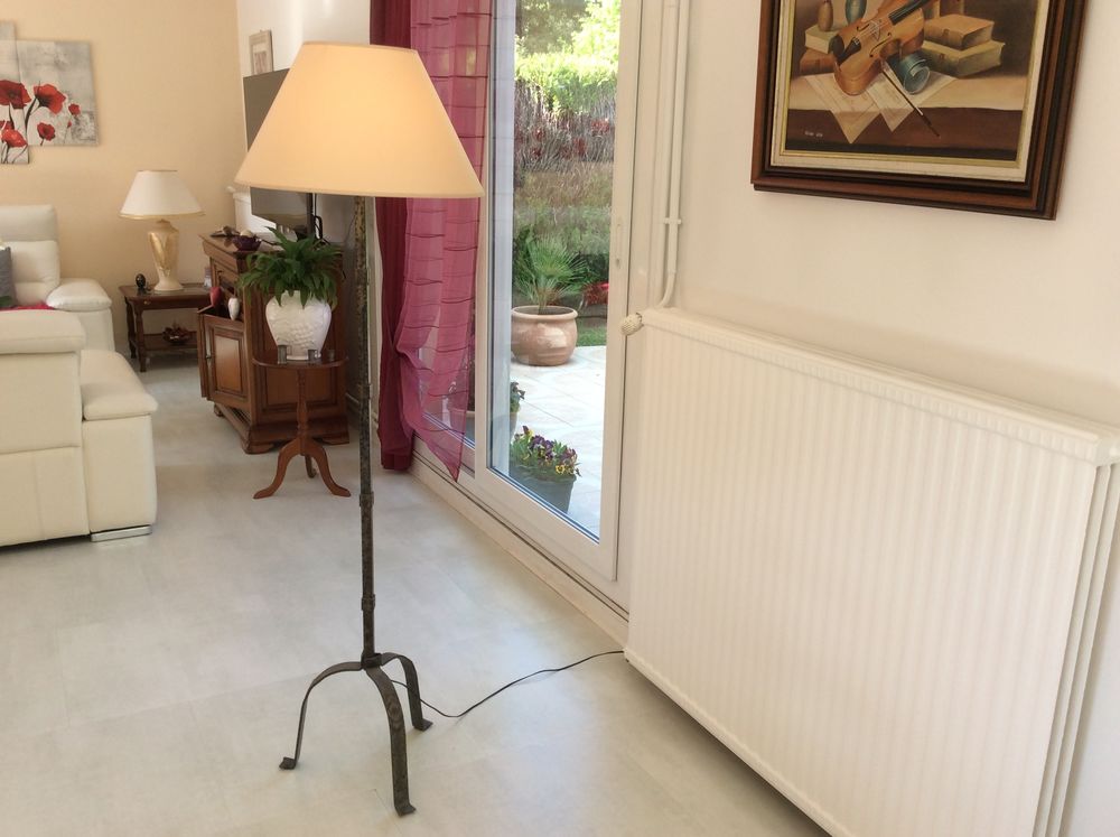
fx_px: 1034
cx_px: 560
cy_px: 418
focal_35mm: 32
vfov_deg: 44.1
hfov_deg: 56.9
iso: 32
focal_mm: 3.3
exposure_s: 1/100
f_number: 2.4
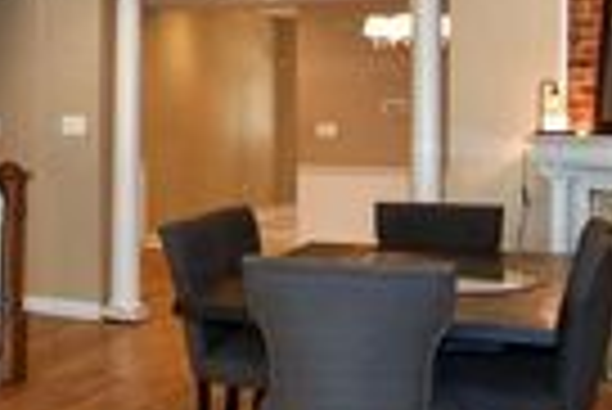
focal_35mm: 66
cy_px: 142
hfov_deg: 25.5
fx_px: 1123
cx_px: -216
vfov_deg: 20.6
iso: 450
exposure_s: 1/60
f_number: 4
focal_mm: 12
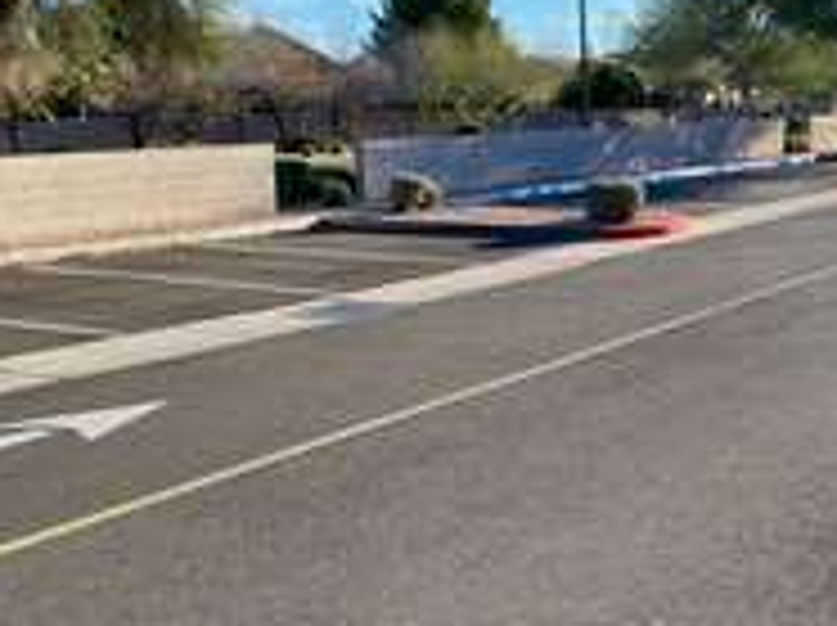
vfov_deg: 26.0
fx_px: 1352
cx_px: 526
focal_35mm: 56
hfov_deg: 34.2
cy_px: 257
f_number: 1.8
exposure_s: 1/1996
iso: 32
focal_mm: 4.25
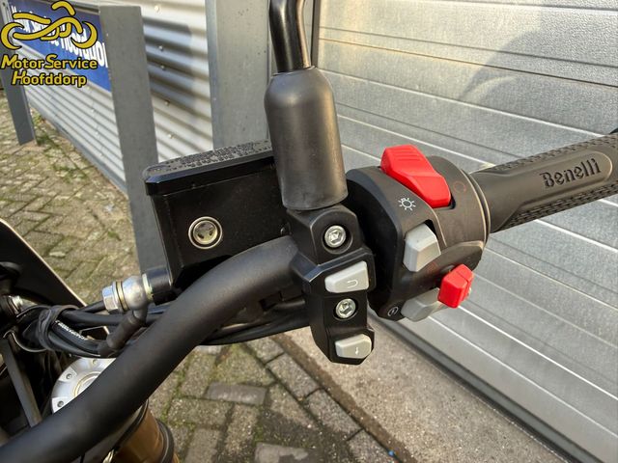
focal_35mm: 24
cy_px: 232
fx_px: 428
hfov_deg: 71.6
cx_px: 309
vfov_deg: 56.8
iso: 40
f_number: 2.2
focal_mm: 2.22
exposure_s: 1/165
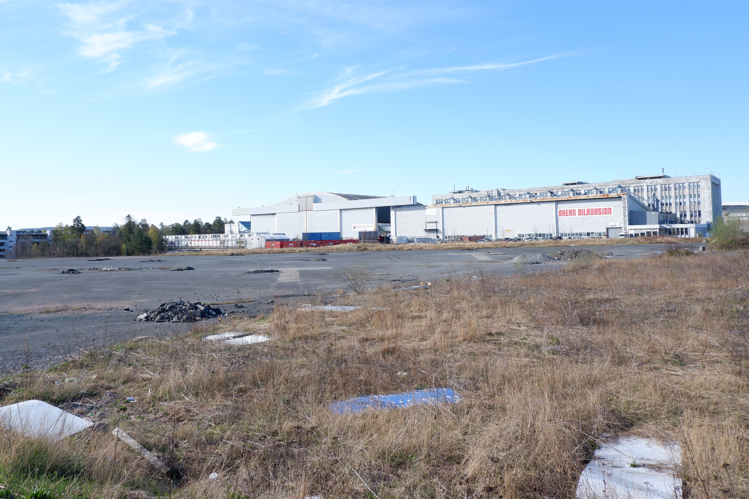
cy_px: 215
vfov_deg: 47.8
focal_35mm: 27
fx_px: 562
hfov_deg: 67.1
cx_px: 324
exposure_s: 1/240
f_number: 8
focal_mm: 15
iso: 200
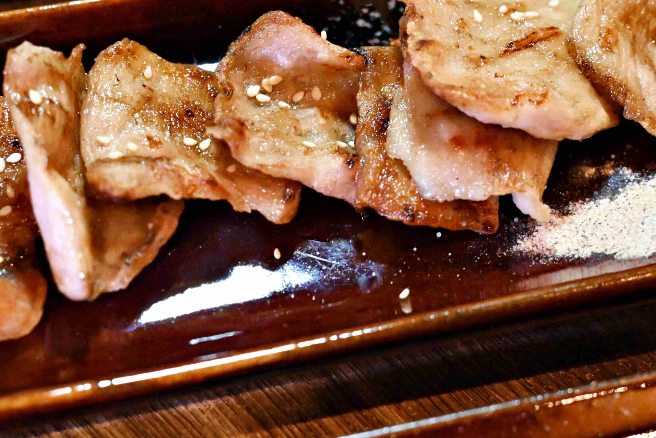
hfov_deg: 17.6
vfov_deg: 11.8
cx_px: 302
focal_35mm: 116
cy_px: 200
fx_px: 2114
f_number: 3.5
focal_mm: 50
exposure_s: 1/320
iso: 10000
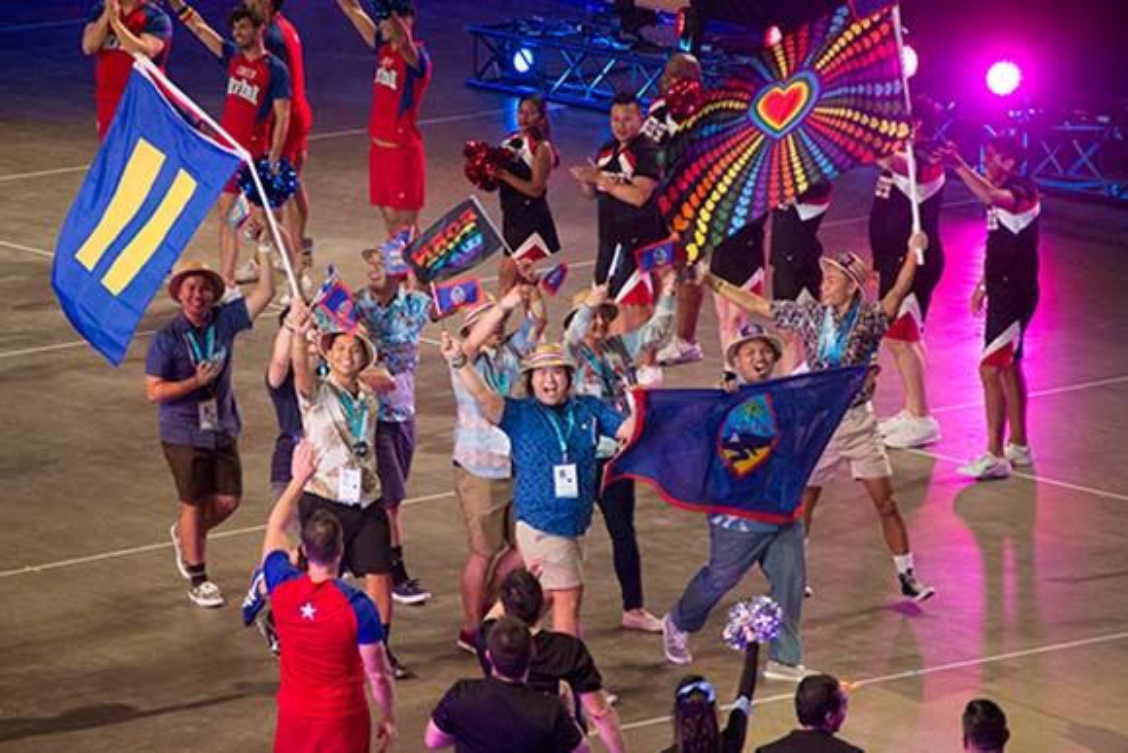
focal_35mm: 250
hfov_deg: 8.2
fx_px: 7835
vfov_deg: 5.5
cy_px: 376
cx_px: 564
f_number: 5.3
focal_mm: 250
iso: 6400
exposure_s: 1/750
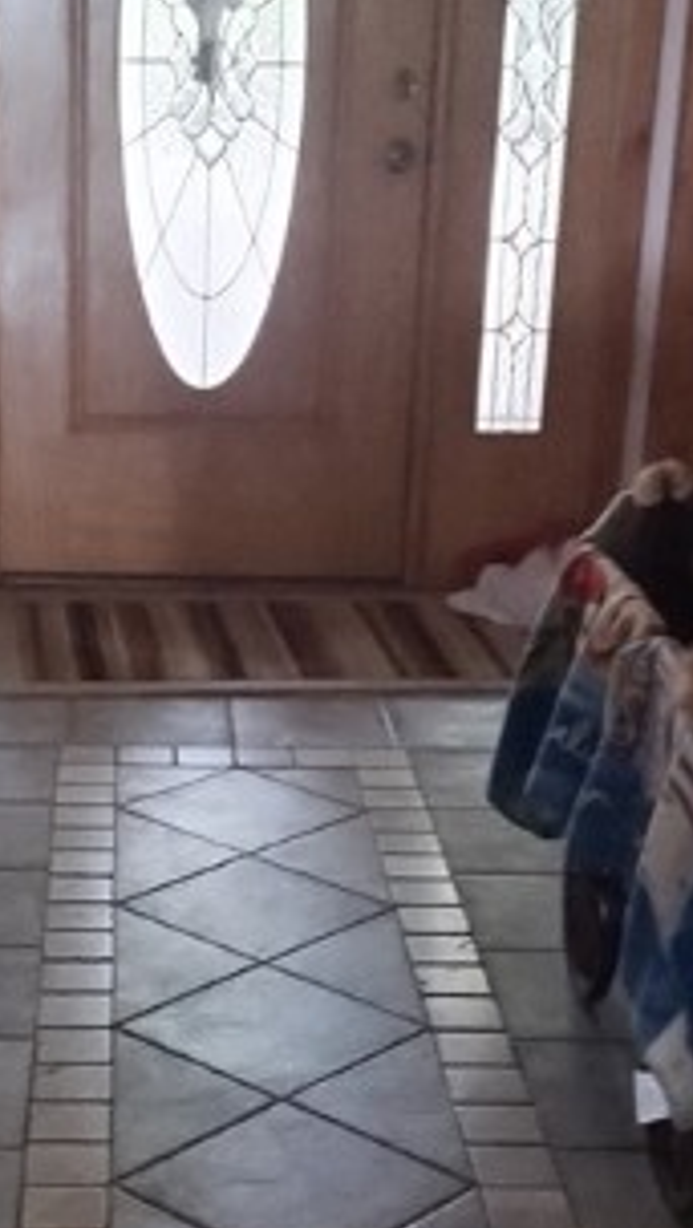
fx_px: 2248
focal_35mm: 69
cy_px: 900
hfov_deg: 17.4
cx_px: 178
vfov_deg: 30.1
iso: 719
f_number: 1.7
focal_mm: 4.71
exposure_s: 1/20
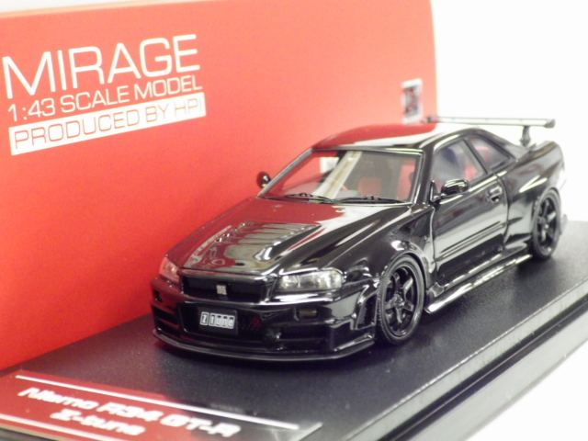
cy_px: 220
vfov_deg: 20.7
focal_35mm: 71
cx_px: 294
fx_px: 1206
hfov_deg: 27.4
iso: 1250
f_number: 4.2
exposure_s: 1/25
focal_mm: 12.8
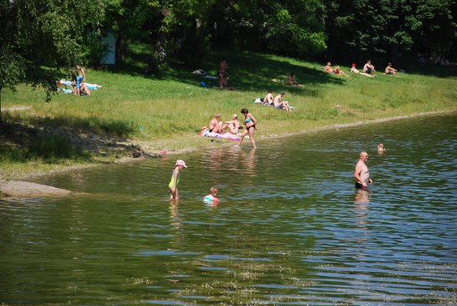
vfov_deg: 8.7
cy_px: 153
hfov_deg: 13.0
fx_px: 2001
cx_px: 228
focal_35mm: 158
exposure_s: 1/640
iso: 200
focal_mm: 105
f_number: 5.6
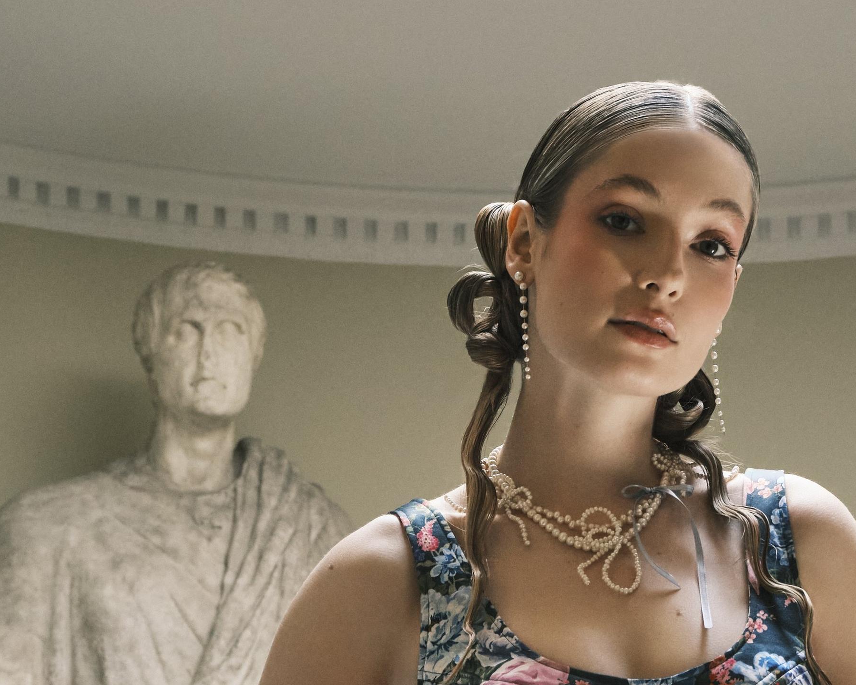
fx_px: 2534
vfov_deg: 14.4
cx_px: 352
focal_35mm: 100
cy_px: 1029
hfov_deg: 19.2
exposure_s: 1/200
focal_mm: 28.6
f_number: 4.5
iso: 4000
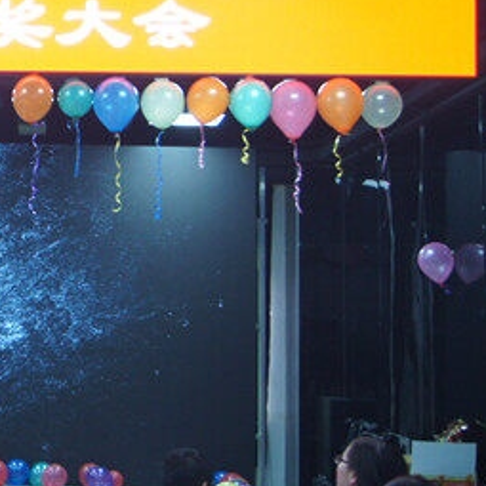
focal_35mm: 77
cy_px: 140
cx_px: -132
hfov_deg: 20.7
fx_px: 1223
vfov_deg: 22.3
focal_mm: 22
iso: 800
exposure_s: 1/40
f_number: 4
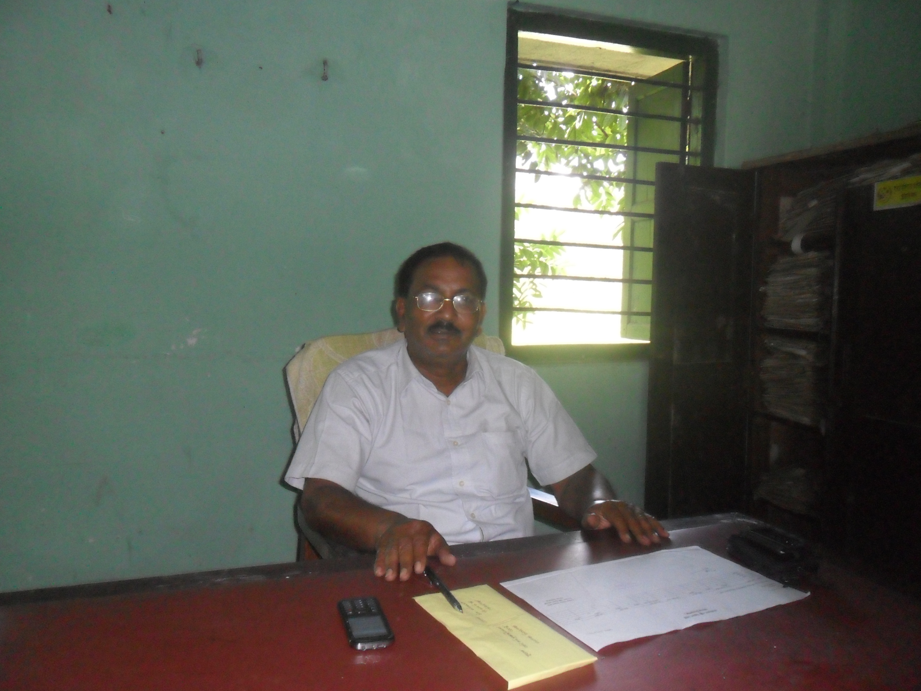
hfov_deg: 65.3
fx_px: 718
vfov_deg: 51.4
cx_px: 460
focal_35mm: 27
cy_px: 346
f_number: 3.5
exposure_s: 1/45
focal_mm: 4.9
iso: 400
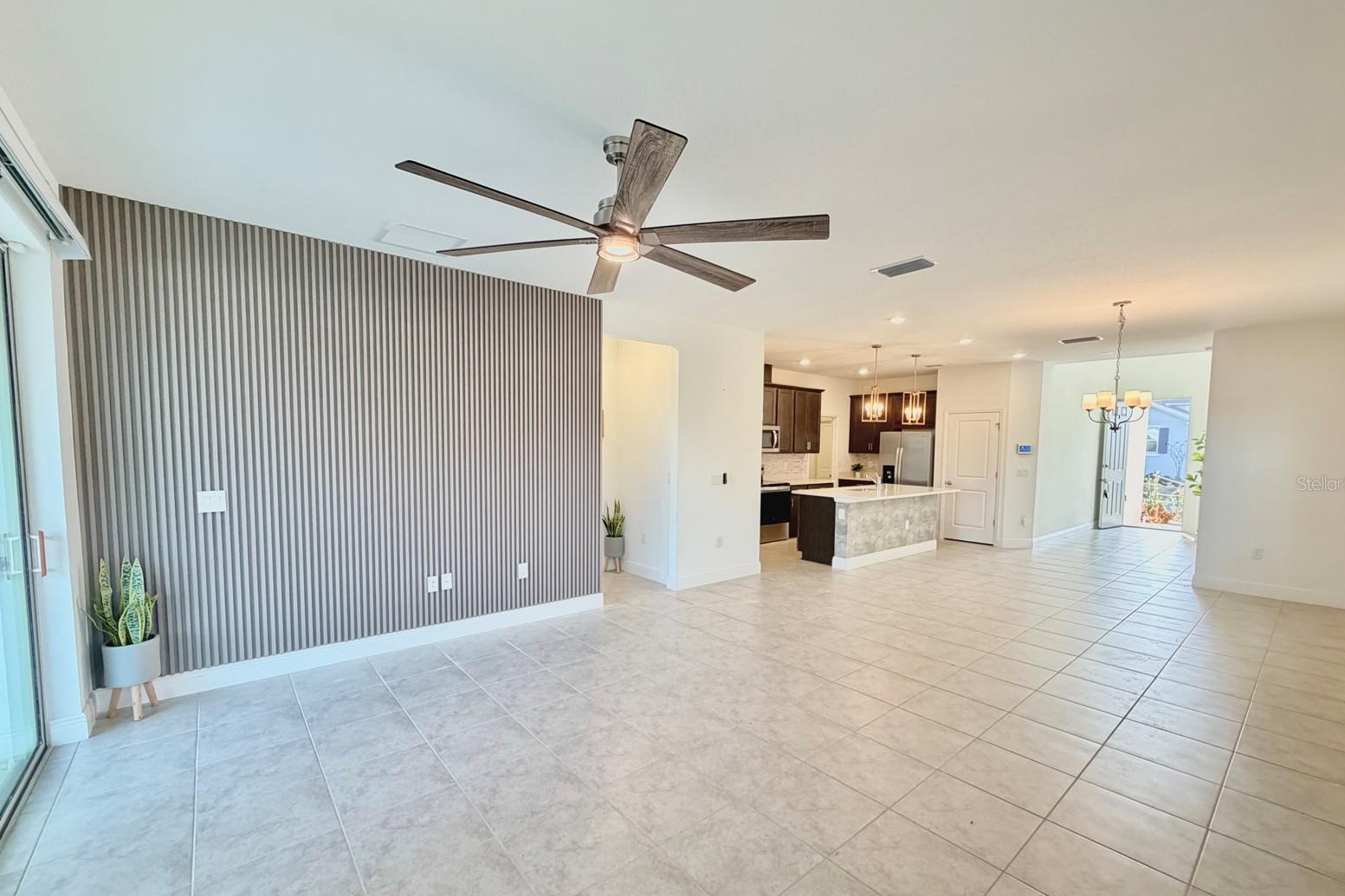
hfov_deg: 100.4
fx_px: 560
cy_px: 483
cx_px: 686
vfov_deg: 77.2
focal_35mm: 15
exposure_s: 1/60
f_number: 2.2
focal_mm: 2.22
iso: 500
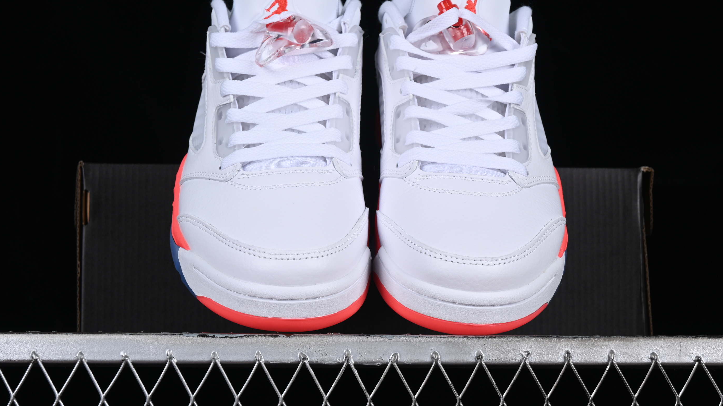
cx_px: 361
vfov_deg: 15.3
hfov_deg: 26.9
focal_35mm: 79
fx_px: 1514
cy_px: 194
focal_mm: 50
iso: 160
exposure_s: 1/80
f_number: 9
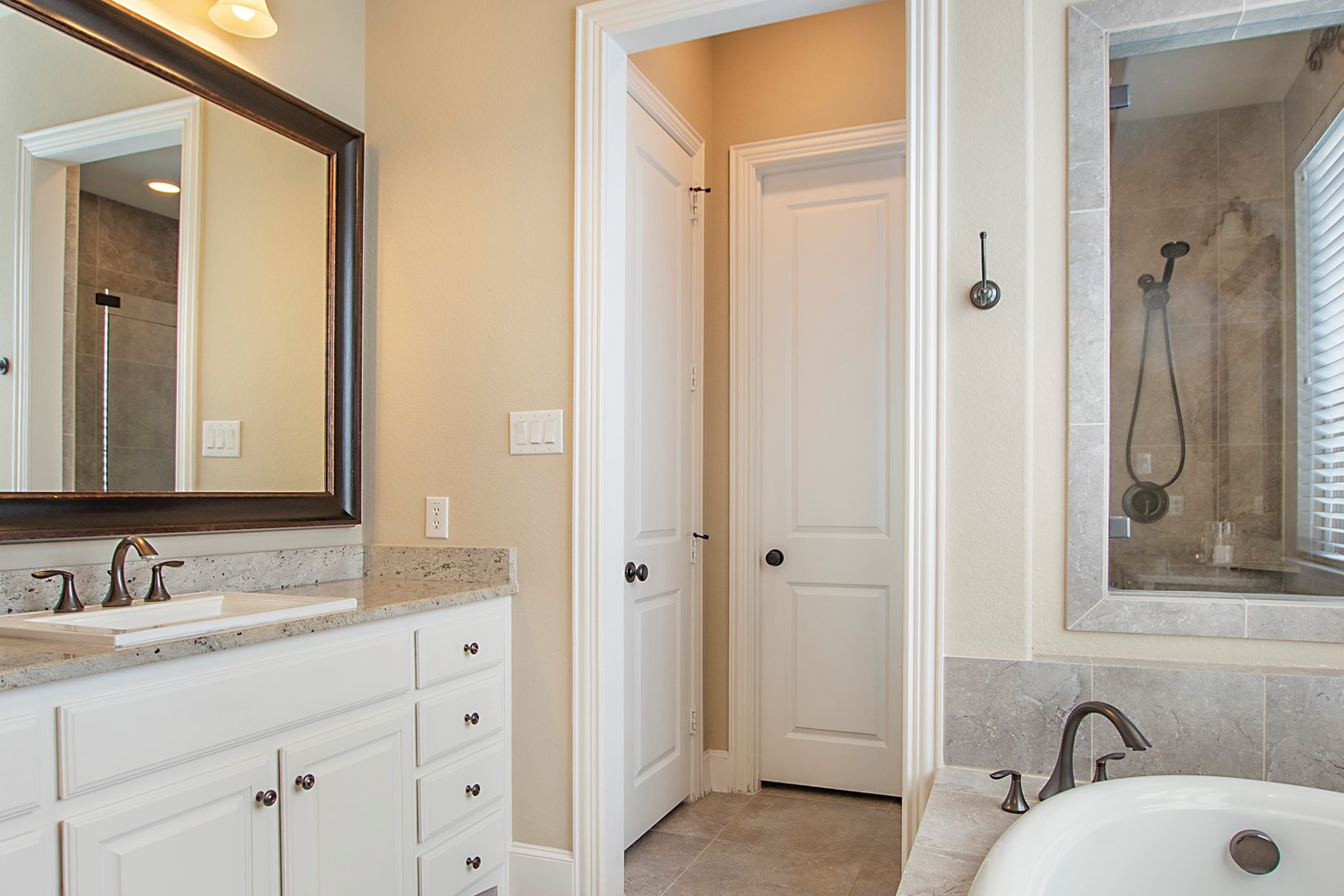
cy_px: 489
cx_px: 670
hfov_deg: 78.6
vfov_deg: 57.1
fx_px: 821
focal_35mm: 22
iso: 100
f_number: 5.6
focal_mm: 10
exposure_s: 1/80
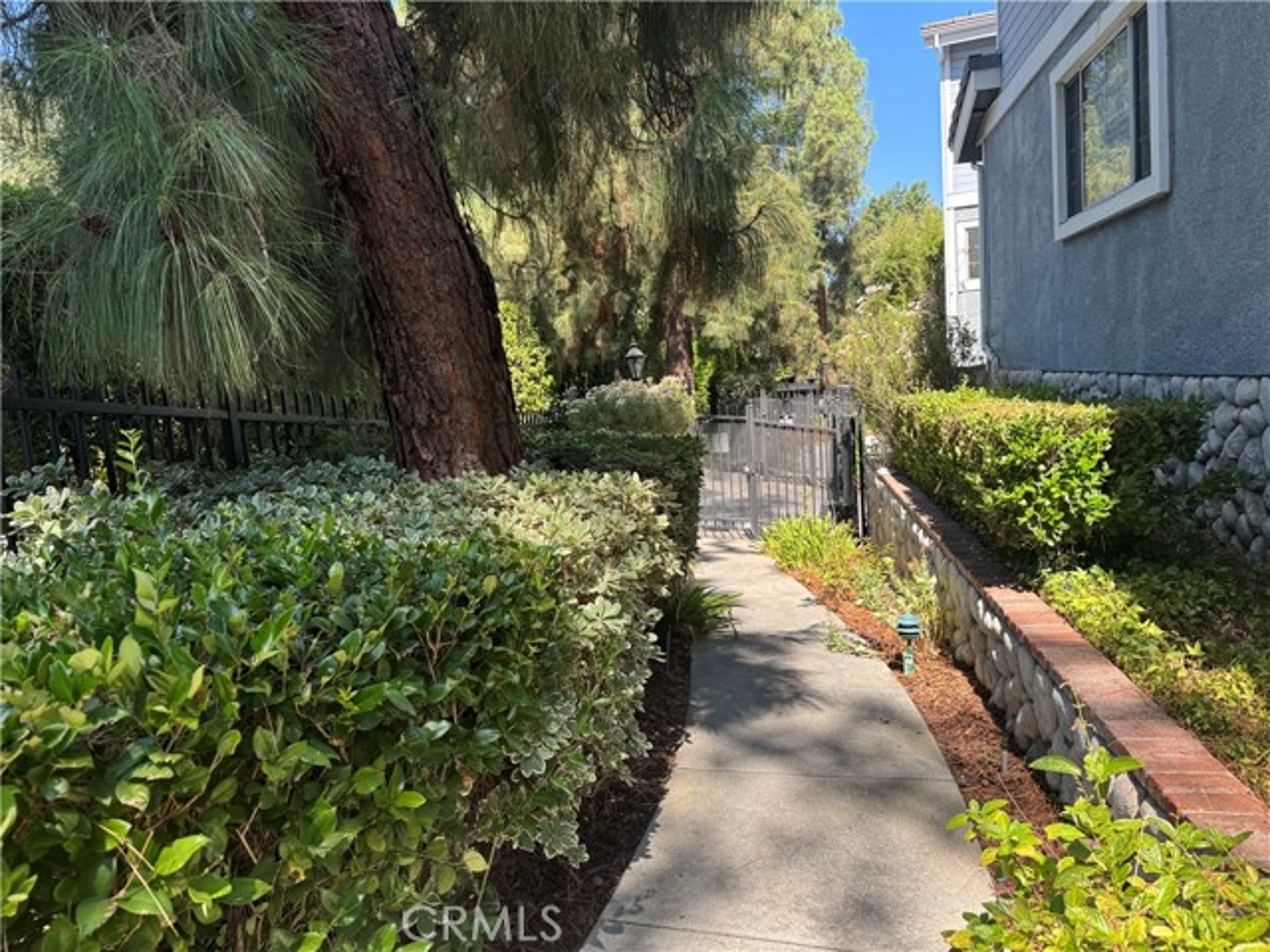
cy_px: 476
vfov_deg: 56.8
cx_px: 635
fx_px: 881
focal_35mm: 24
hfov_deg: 71.6
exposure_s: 1/812
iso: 80
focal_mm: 6.76
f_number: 1.78
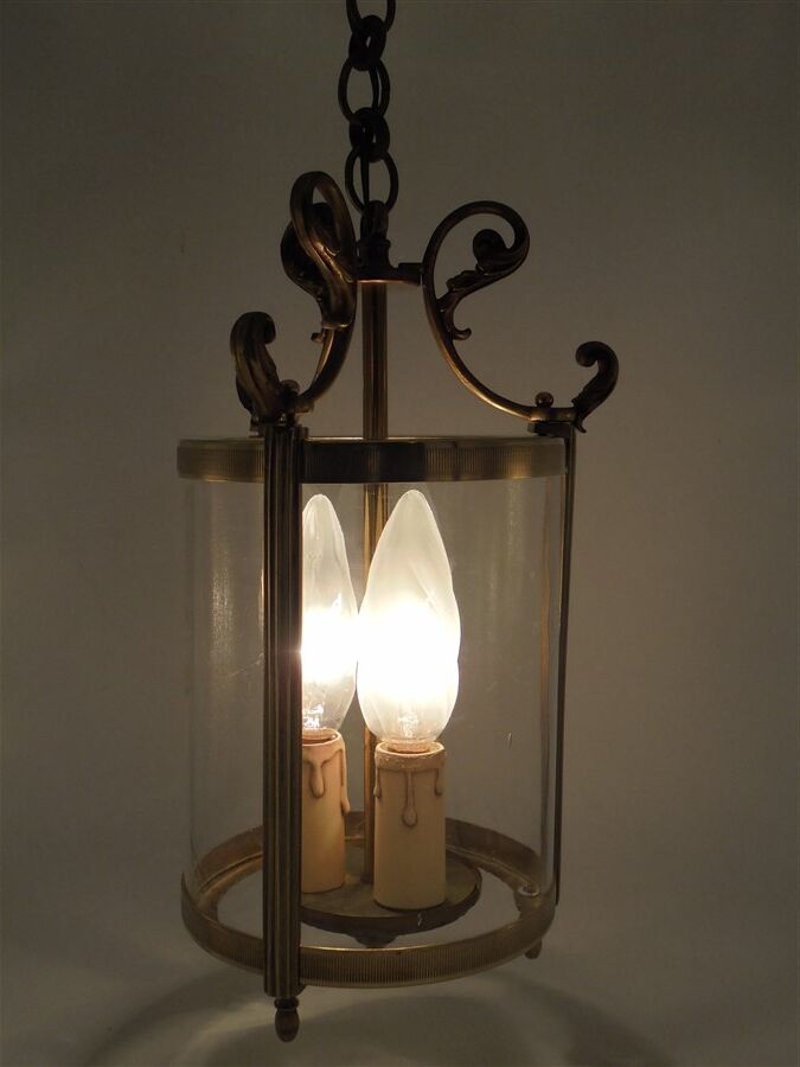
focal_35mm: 38
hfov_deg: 37.7
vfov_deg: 49.0
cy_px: 534
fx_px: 1171
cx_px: 400
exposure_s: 1/250
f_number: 4.2
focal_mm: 6.9
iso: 100
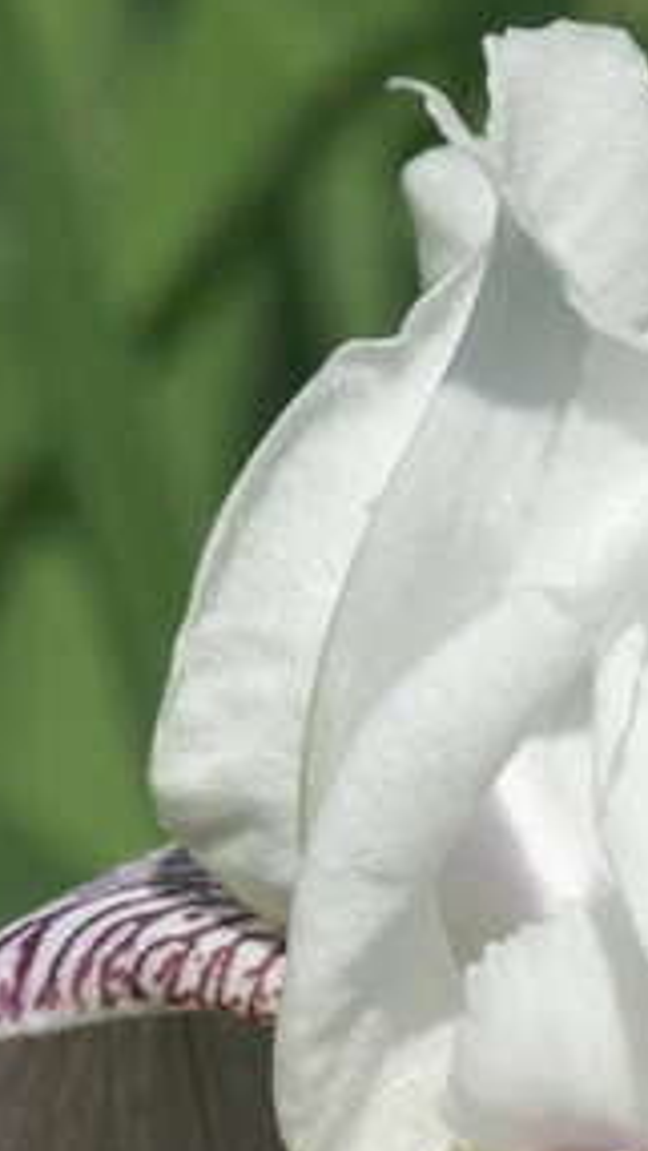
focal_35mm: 506
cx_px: 712
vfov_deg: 4.3
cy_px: 1000
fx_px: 15447
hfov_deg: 2.4
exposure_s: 1/350
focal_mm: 50.48
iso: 100
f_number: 9.5
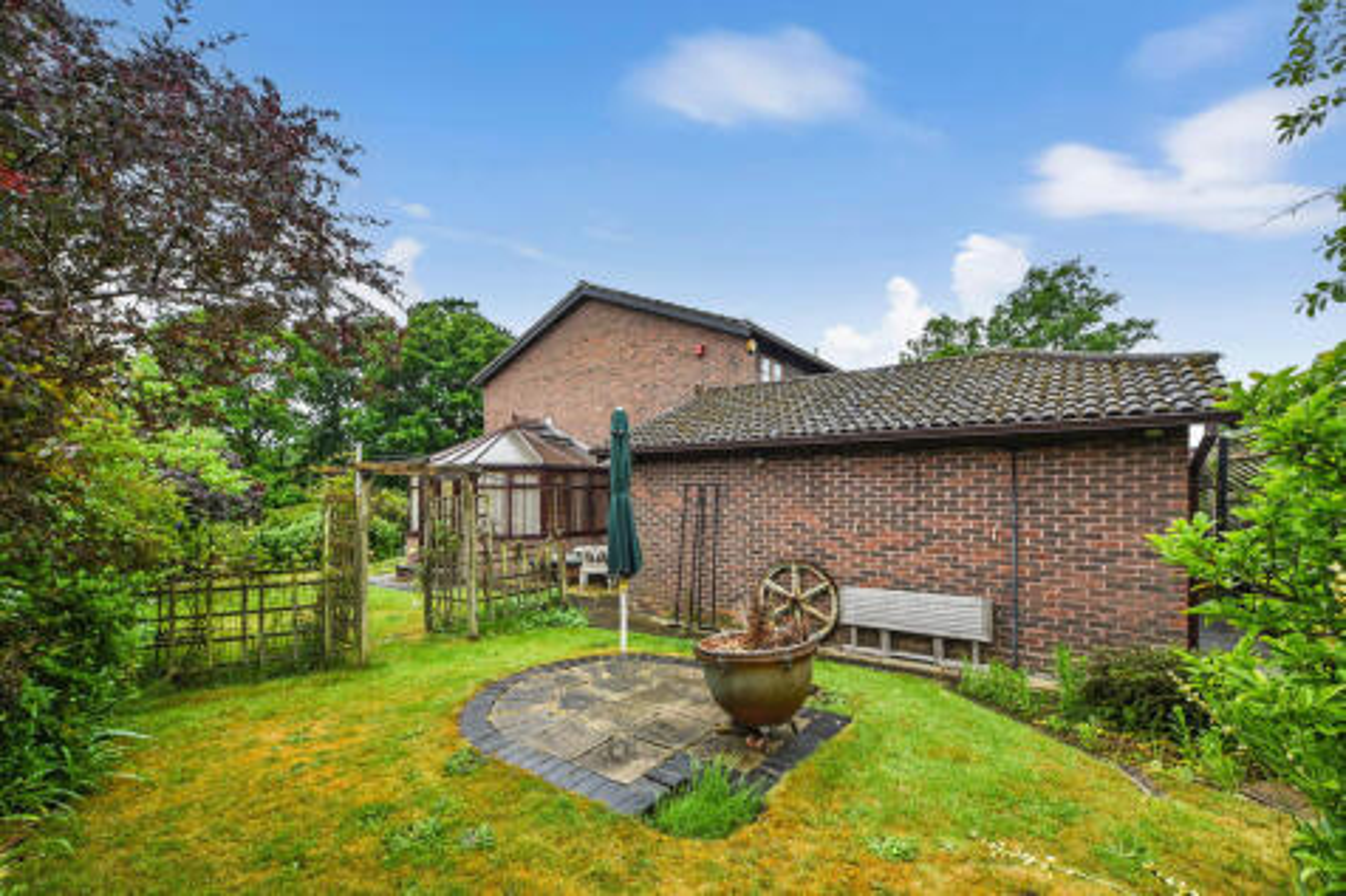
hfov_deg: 104.3
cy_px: 448
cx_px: 673
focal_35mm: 14
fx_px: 523
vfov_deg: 81.2
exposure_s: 1/200
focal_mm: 14
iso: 400
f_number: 8
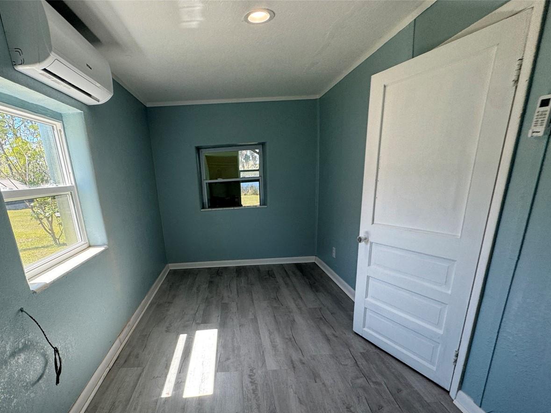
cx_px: 232
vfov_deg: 66.6
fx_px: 302
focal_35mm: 19
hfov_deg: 84.0
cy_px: 280
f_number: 2.2
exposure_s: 1/120
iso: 64
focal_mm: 2.22
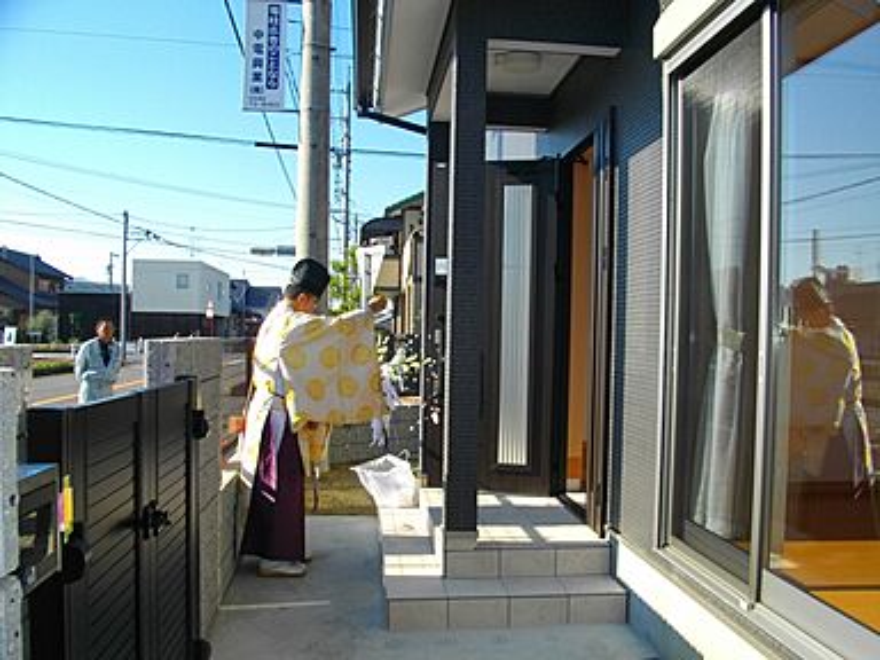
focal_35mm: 32
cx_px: 440
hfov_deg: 56.8
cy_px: 330
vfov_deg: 44.2
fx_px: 813
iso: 100
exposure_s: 1/200
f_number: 5.5
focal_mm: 5.7
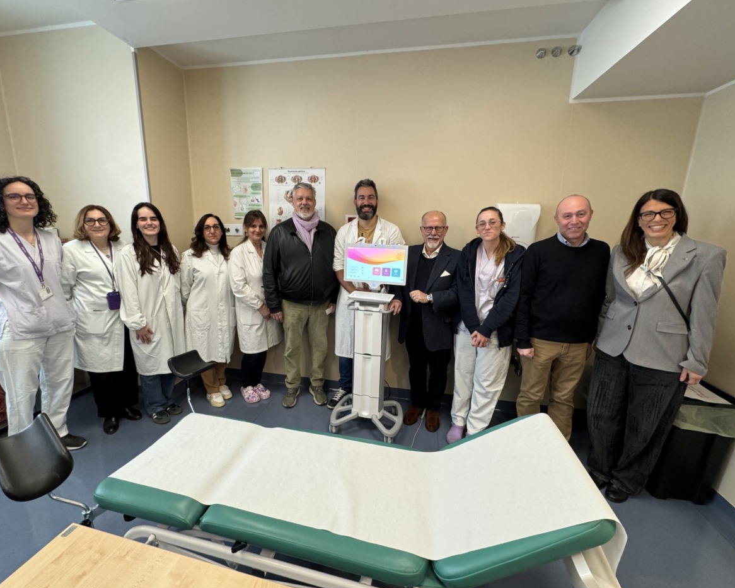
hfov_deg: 96.7
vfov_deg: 84.0
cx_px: 348
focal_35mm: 15
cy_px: 297
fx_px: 326
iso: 200
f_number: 2.2
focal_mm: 2.22
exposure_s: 1/50
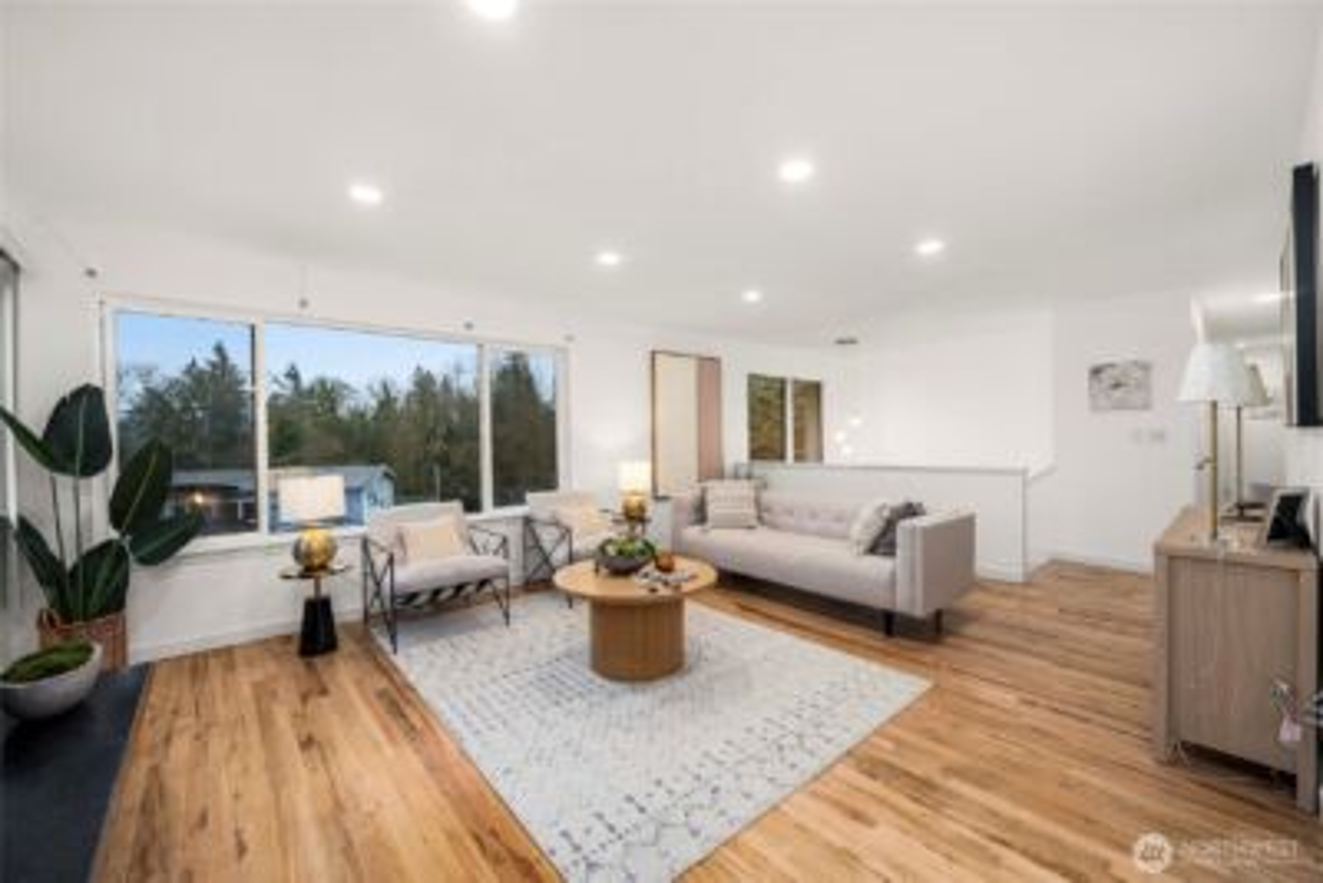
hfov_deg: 108.3
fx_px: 478
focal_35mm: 13
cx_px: 662
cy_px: 442
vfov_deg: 85.5
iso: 80
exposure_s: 1/60
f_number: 7.1
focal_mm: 13
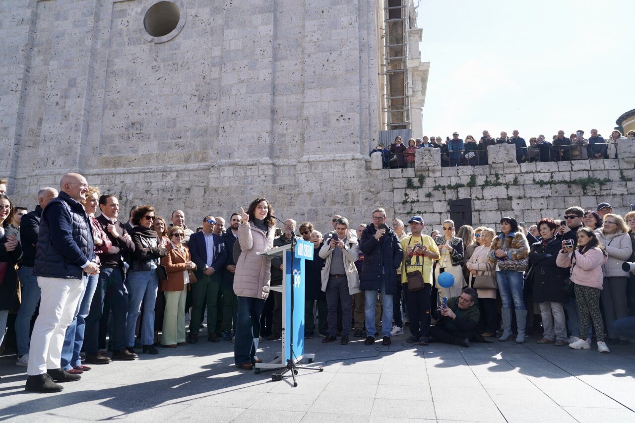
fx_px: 423
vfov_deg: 53.1
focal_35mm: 24
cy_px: 212
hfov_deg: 73.8
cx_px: 318
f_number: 4.5
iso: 100
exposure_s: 1/320
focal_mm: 24
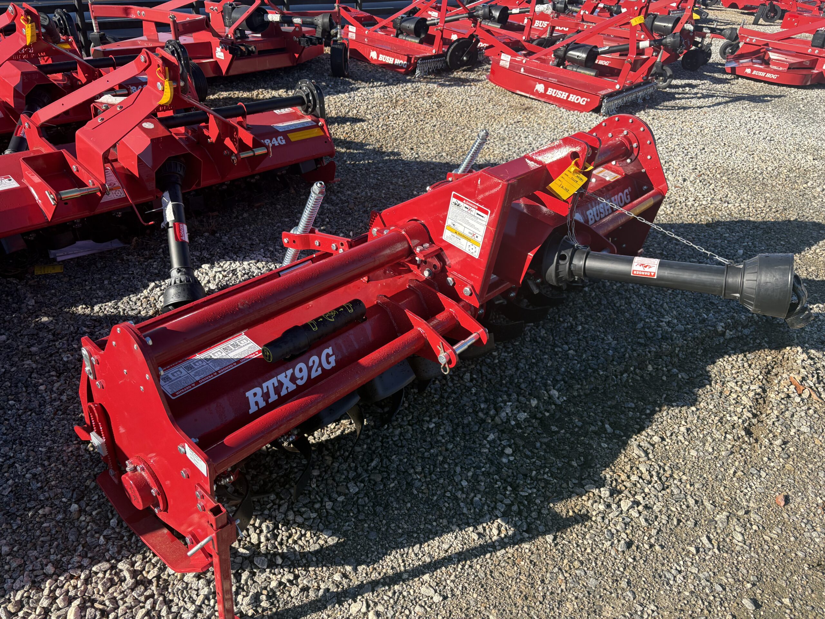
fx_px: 620
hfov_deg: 67.3
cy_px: 310
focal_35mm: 26
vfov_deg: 53.1
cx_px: 412
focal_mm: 5.96
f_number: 1.6
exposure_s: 1/1420
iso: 50
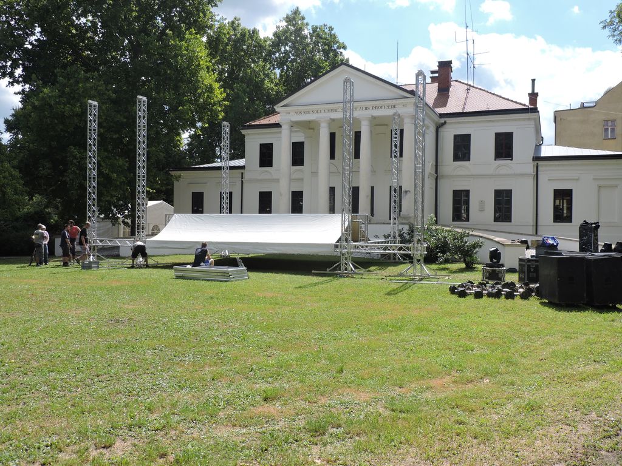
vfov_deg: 42.9
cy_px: 233
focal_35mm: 33
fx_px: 593
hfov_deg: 55.4
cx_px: 311
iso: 100
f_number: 3.2
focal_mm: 5.9
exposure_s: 1/1000
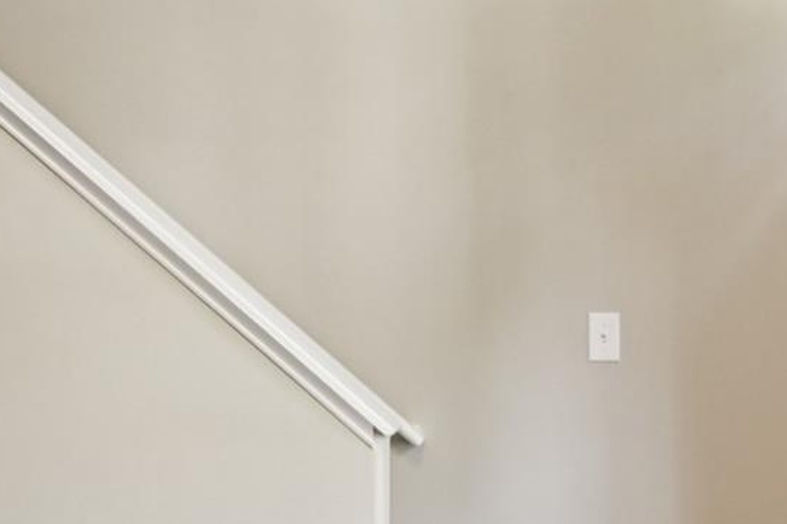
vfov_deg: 19.9
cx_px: 610
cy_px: 359
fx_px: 1486
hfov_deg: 29.1
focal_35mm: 68
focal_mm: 18
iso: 400
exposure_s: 1/13
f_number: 8
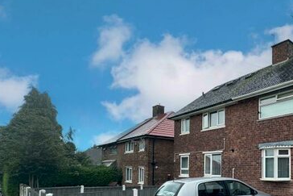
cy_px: 163
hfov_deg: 54.8
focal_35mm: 28
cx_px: 275
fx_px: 228
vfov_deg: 43.7
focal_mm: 2.22
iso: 40
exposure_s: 1/231
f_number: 2.2
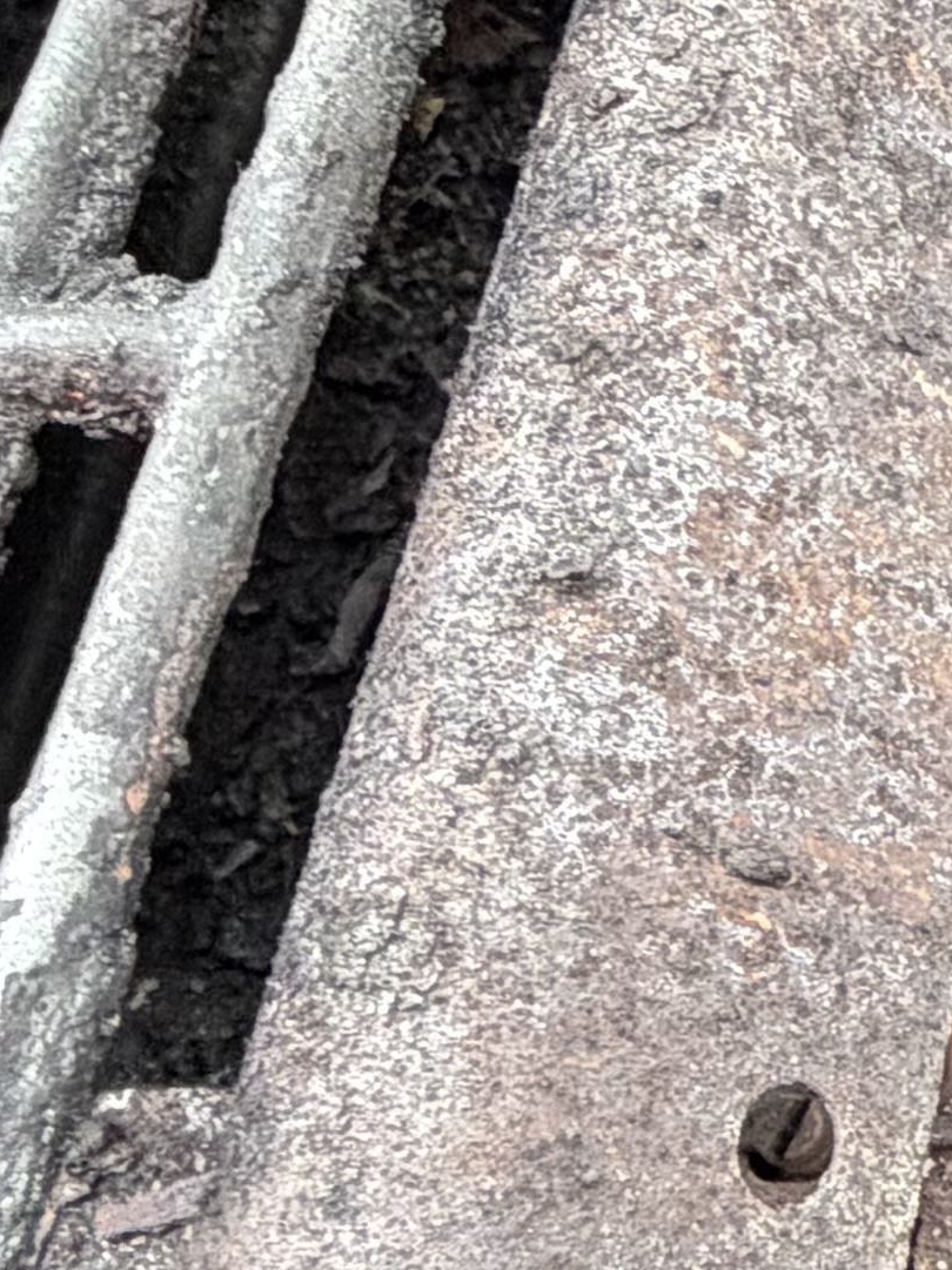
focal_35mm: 74
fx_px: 2715
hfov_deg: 14.8
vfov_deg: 26.0
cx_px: 2100
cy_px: 329
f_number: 2.2
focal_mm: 2.22
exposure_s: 1/121
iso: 250
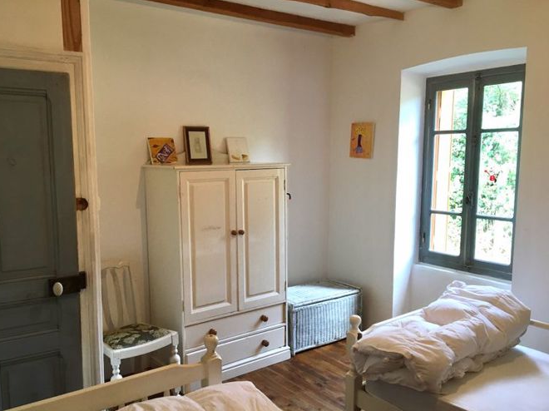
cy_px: 218
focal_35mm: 31
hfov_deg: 58.3
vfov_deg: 45.4
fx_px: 491
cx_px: 257
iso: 64
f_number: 2.2
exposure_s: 1/33
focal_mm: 4.15
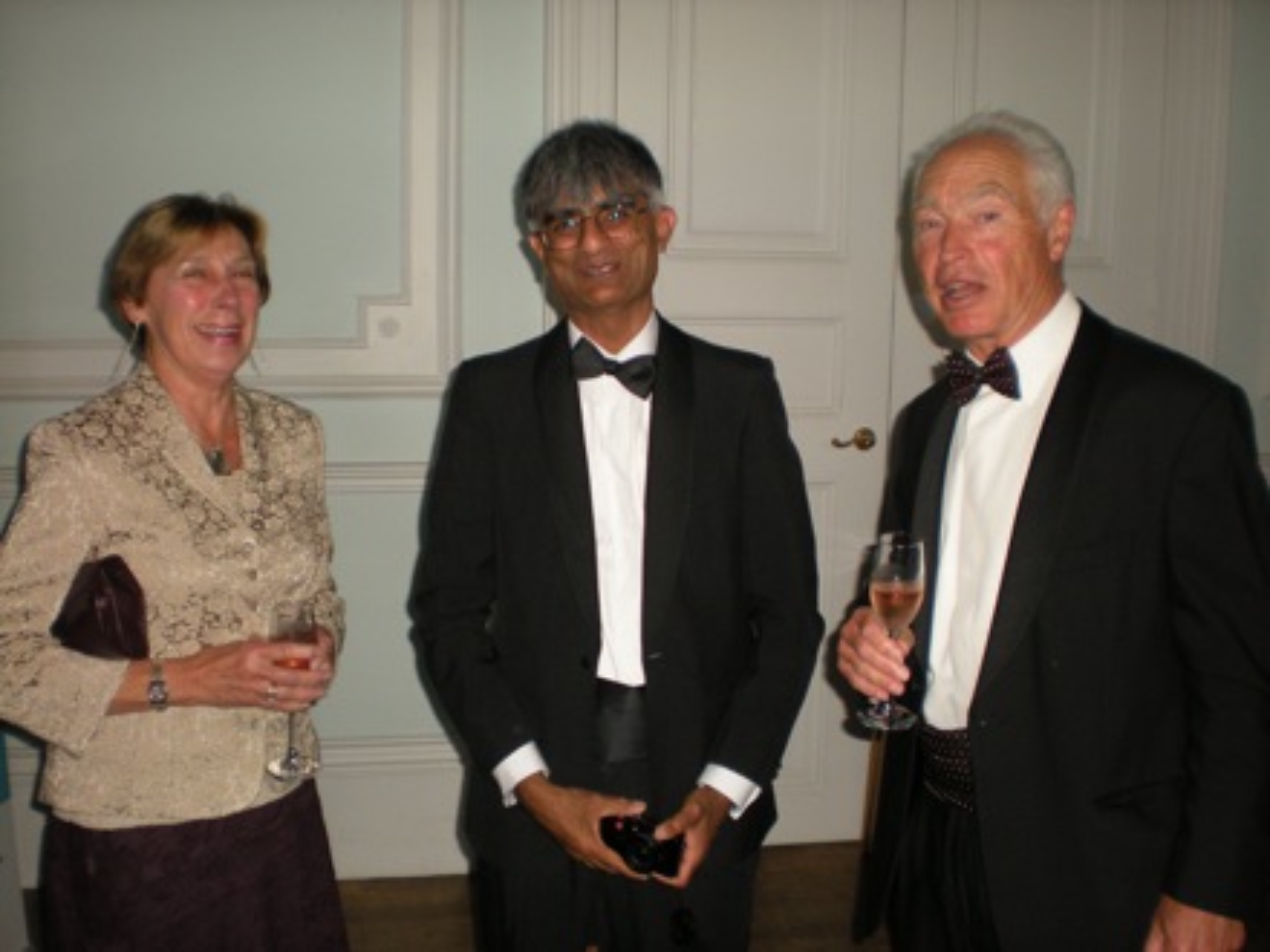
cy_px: 476
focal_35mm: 38
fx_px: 1394
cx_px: 635
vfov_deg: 37.7
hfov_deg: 49.0
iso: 142
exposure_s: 1/60
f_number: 3.1
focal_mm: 6.3
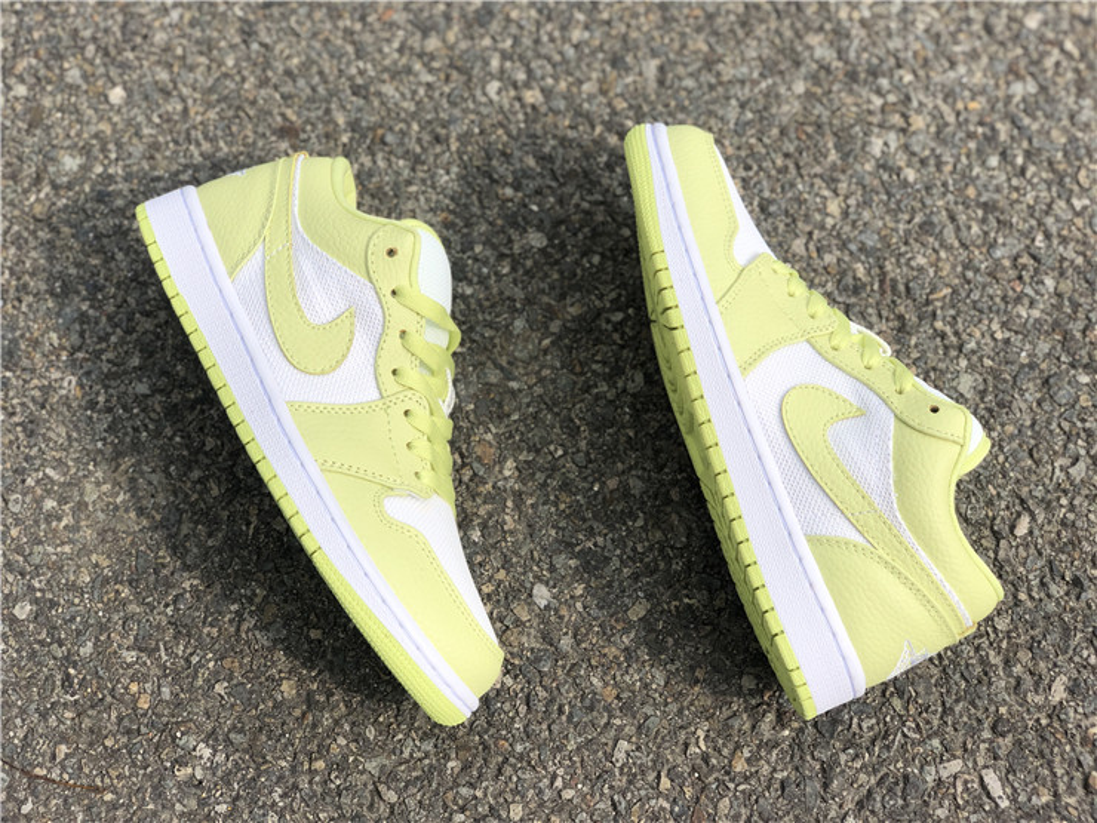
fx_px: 1648
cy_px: 412
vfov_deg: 28.0
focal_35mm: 52
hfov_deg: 36.8
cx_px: 548
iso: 16
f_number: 2.4
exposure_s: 1/1200
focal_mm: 6
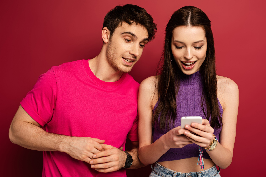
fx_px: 377
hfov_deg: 38.9
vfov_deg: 26.5
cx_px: 134
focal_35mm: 51
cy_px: 88
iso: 100
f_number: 5.6
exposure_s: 1/160
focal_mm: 50
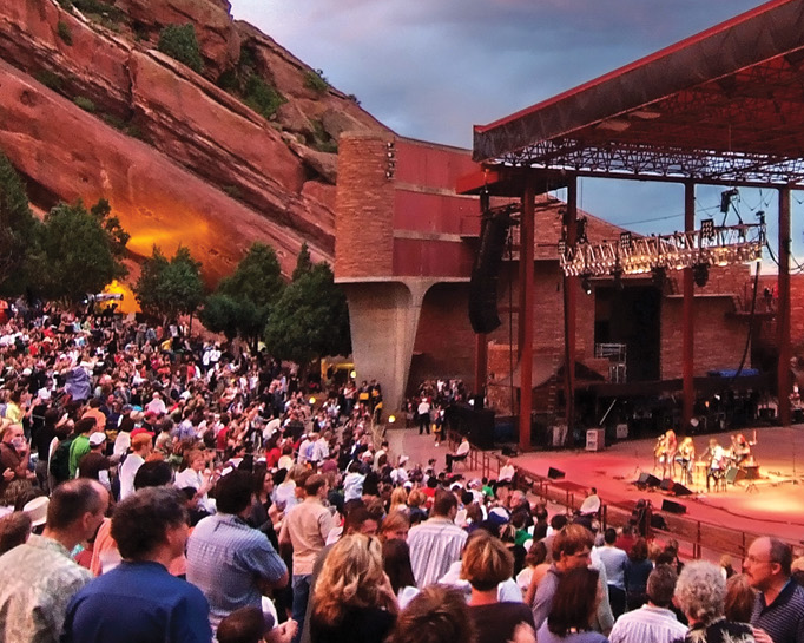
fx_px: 904
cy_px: 141
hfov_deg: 46.6
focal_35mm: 38
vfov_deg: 37.9
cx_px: 582
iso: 500
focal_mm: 12
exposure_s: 1/30
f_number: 4
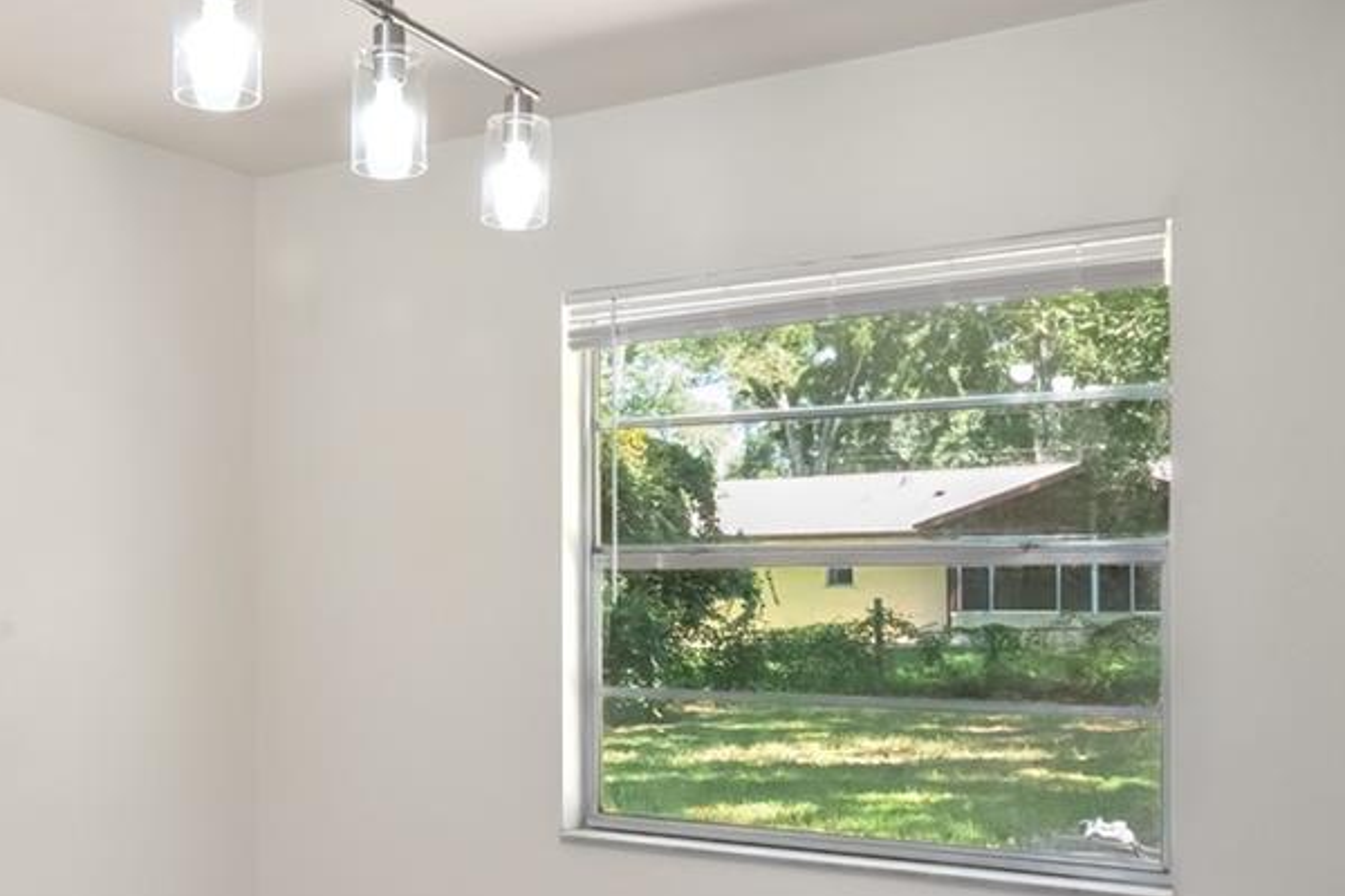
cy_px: 636
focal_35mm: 40
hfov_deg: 47.2
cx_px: 395
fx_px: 1494
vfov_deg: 32.9
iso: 250
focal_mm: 10
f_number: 9
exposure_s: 1/40
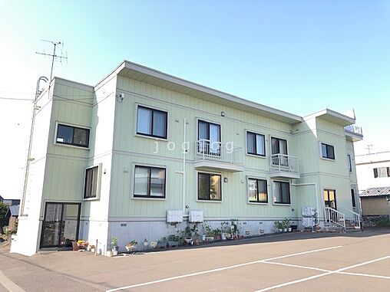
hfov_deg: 63.4
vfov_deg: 49.7
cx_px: 195
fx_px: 315
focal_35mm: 28
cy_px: 146
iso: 20
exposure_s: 1/440
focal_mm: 3.99
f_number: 1.8
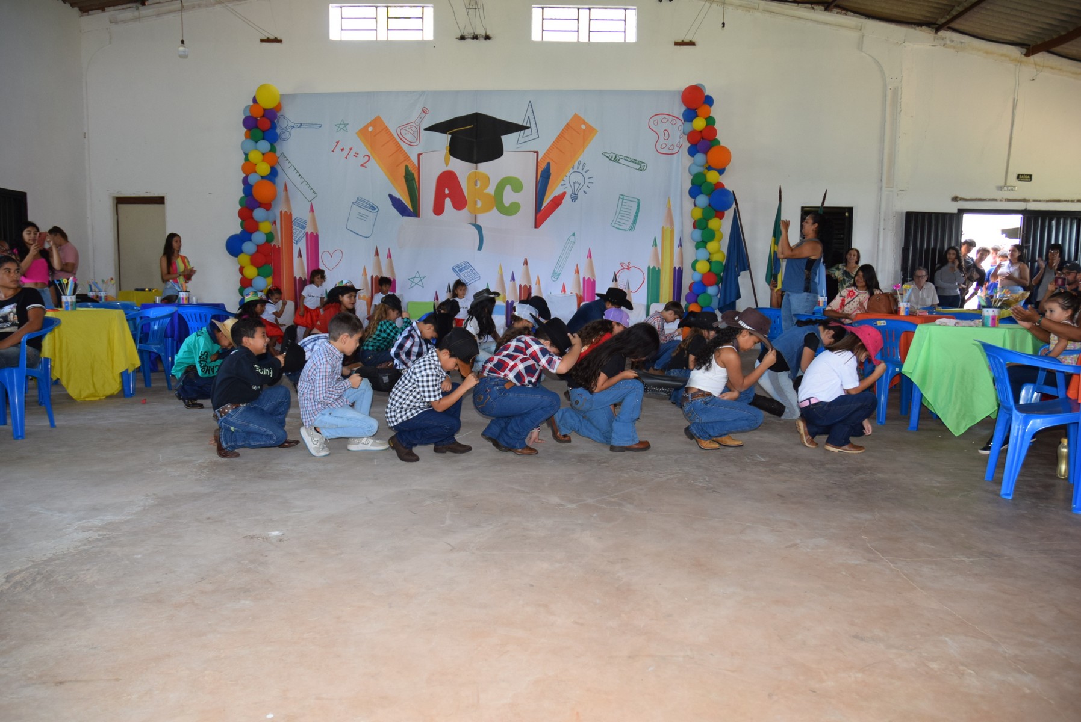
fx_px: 811
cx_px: 540
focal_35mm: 27
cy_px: 361
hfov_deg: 67.3
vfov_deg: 48.0
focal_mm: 18
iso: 800
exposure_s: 1/100
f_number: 5
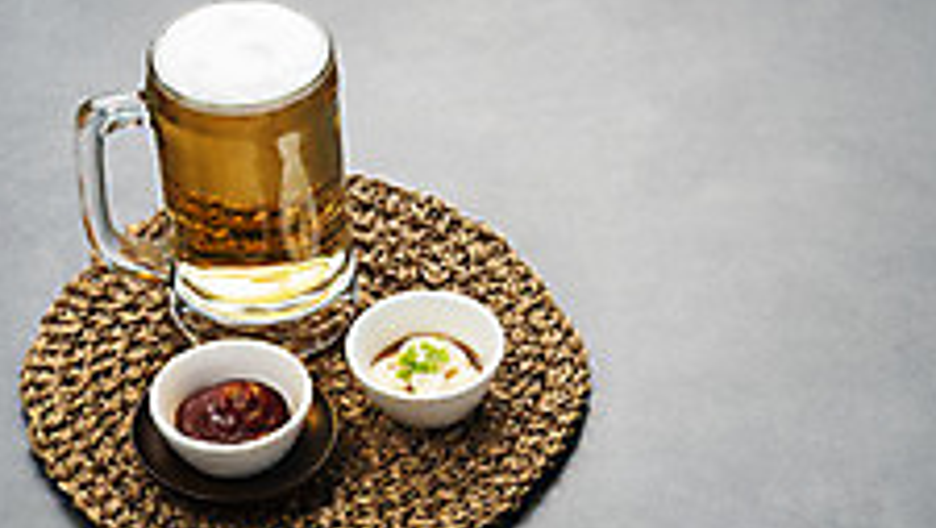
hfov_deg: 19.8
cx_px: 535
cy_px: 615
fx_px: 2683
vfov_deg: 11.1
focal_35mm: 108
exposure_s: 1/125
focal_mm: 58
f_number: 10
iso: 100
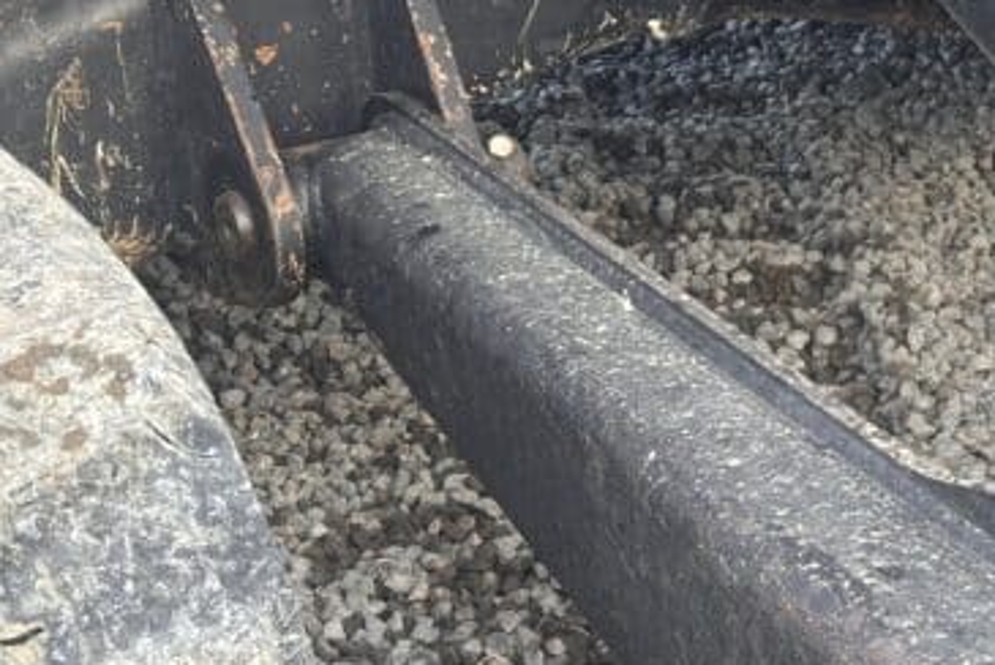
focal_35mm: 123
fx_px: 3402
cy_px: 331
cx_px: 1221
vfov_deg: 11.2
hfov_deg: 15.9
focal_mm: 6.86
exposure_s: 1/122
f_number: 1.78
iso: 64
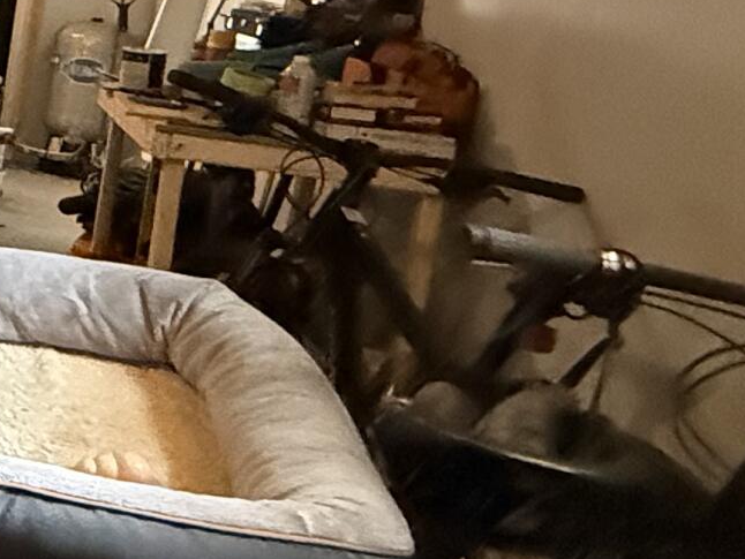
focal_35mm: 65
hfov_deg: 18.3
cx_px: -778
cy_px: 27
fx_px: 1399
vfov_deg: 21.9
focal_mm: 2.22
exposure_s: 1/60
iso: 1250
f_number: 2.2
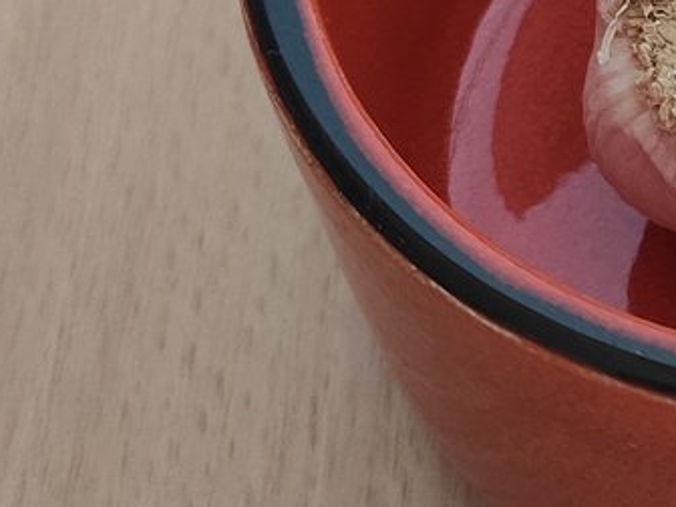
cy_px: -22
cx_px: 1004
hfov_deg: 15.3
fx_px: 2324
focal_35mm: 119
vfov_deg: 12.3
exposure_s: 1/60
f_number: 1.79
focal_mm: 4.74
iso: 258
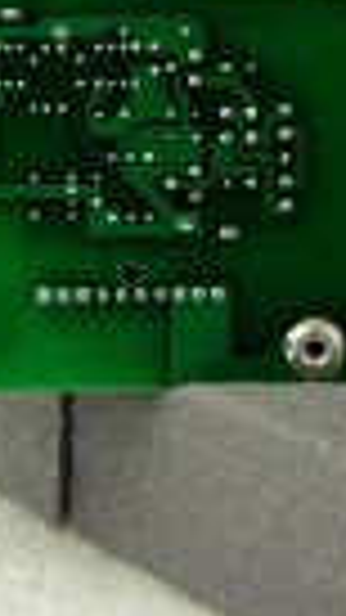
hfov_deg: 5.8
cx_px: 458
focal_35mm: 207
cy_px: -209
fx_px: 3378
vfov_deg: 10.2
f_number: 6.3
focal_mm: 45
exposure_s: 1/100
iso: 800
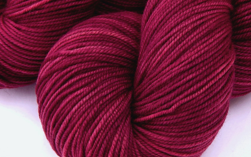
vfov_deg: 10.1
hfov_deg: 16.1
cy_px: 90
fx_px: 889
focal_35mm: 130
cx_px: 133
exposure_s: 1/30
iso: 200
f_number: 4.5
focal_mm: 18.7
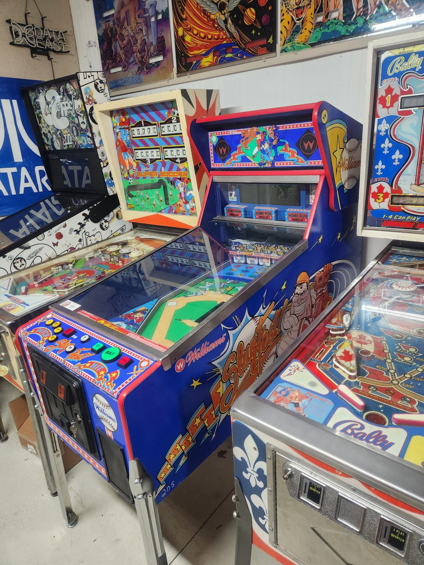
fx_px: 376
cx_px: 212
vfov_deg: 73.9
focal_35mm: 23
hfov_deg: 58.9
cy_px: 282
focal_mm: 5.4
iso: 640
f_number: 1.8
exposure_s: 1/120
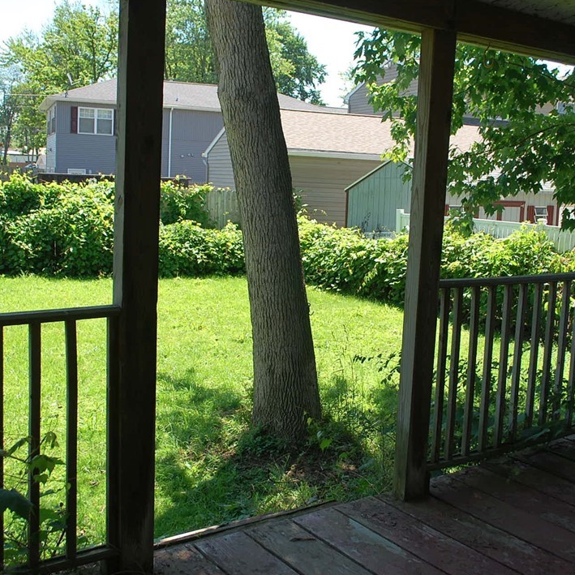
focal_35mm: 39
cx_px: 309
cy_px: 285
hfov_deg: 42.8
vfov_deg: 42.8
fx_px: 733
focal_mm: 20
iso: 100
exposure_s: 1/125
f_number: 5.6
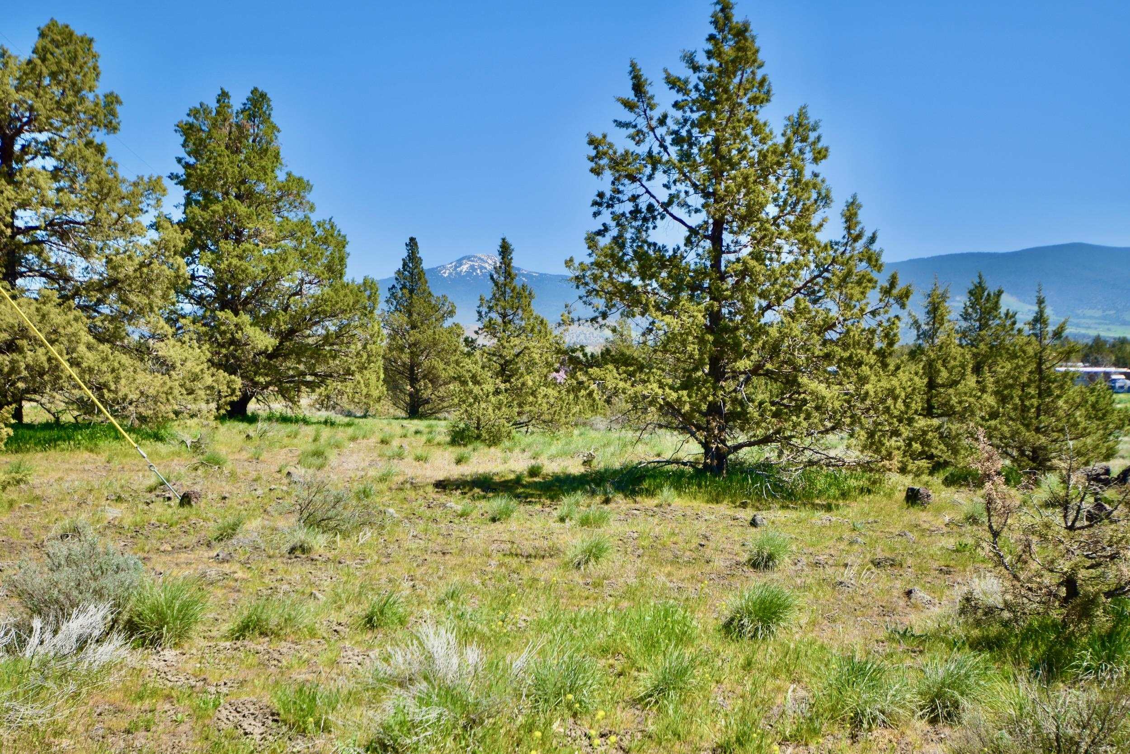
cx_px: 565
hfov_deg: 53.1
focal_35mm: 36
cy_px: 377
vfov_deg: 36.9
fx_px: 1130
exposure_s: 1/1250
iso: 200
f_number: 4.5
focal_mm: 24
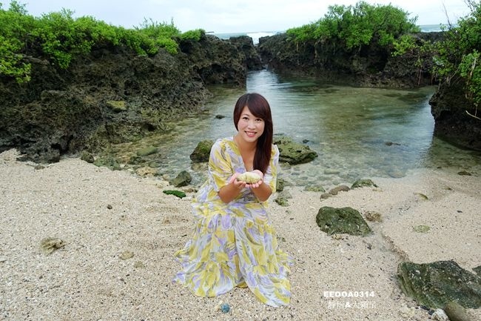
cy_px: 160
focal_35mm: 24
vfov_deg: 53.1
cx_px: 240
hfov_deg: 73.8
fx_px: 321
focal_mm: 8.8
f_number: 2.8
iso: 125
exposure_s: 1/320
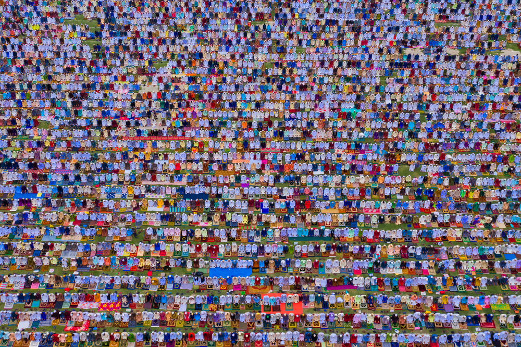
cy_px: 174
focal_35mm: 28
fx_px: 405
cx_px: 260
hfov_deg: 65.5
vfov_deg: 46.4
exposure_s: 1/240
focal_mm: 10.26
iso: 100
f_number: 5.6
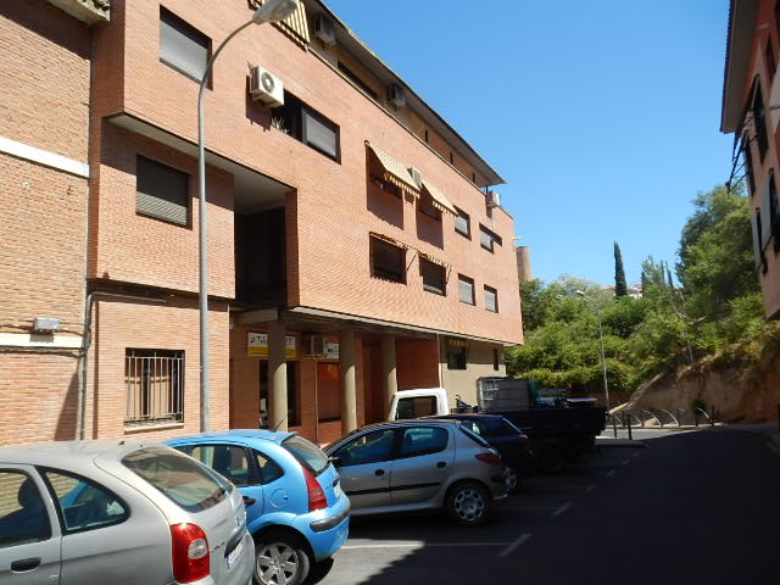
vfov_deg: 54.9
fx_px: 563
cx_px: 390
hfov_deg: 69.4
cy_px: 292
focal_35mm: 25
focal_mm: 4.5
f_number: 3.2
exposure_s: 1/1000
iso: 125
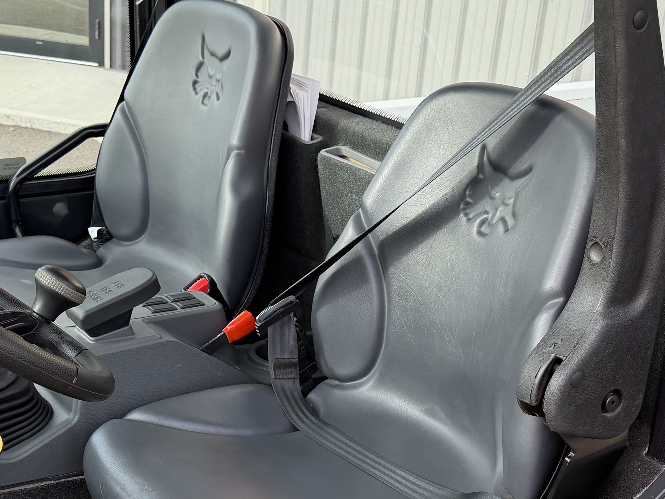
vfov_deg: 23.5
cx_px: 321
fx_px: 1172
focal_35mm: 61
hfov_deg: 31.7
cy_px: 431
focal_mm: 6.76
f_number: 1.78
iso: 100
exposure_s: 1/539
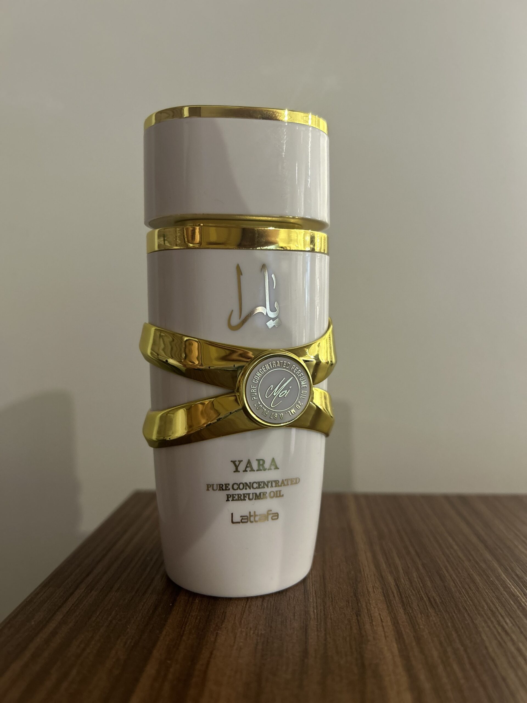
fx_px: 528
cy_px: 352
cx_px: 264
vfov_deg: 67.3
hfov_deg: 53.1
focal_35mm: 26
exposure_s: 1/50
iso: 200
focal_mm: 5.7
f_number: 1.5
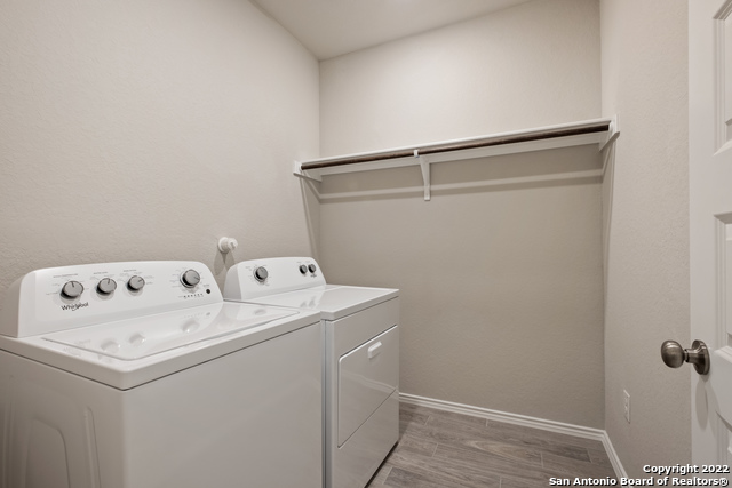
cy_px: 244
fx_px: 305
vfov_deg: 77.4
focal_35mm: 15
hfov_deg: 100.4
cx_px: 366
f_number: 10
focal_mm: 10
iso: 400
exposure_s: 2.5
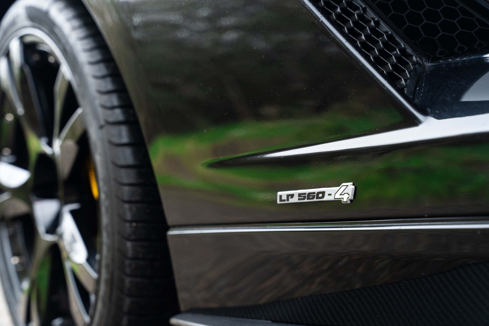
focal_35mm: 52
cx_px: 244
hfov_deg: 38.5
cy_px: 163
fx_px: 699
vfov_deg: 26.2
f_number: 4.5
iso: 1250
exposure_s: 1/80
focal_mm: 51.5
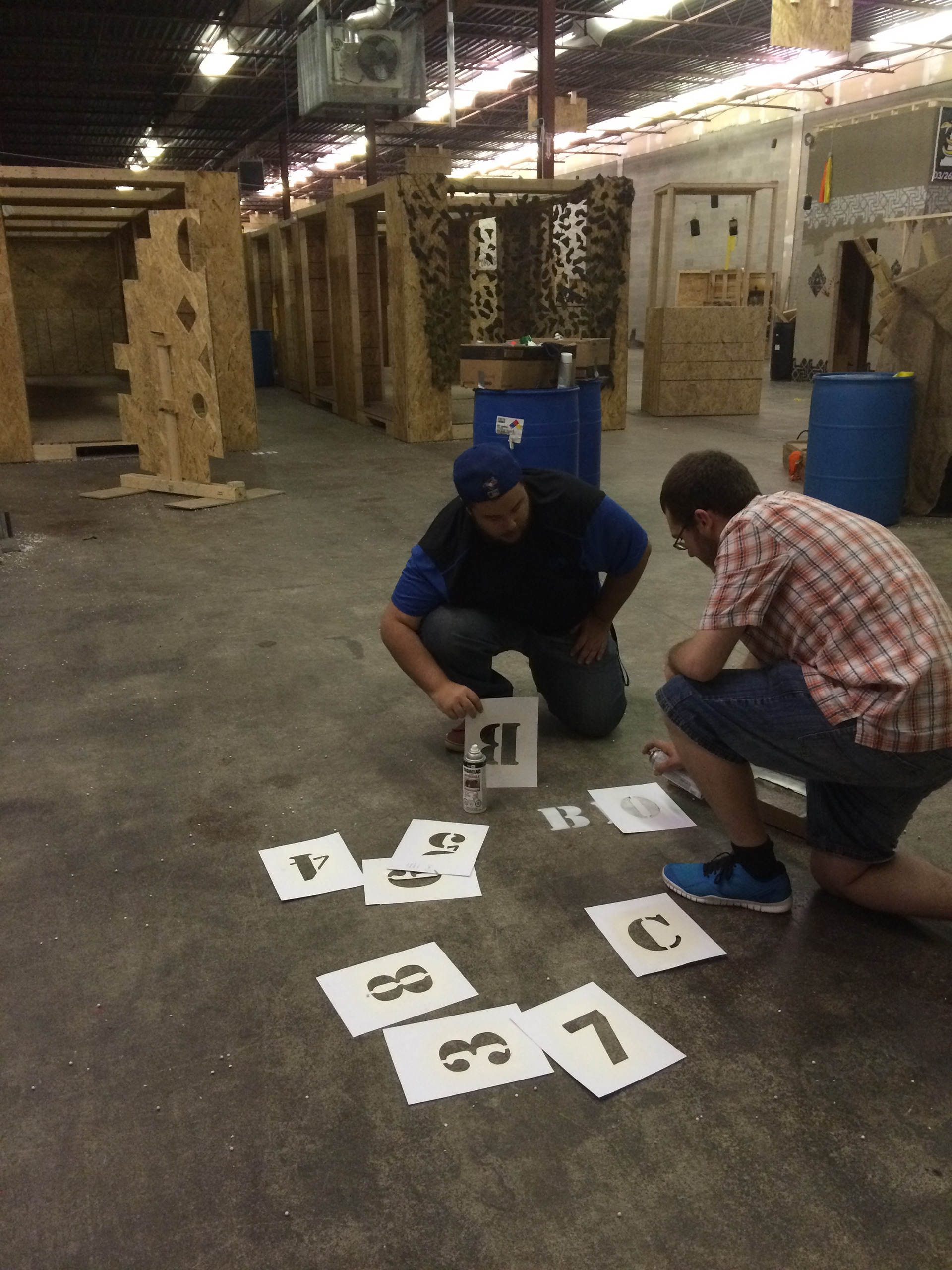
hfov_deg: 48.2
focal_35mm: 29
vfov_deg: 61.7
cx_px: 476
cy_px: 635
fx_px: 1063
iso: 320
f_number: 2.2
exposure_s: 1/30
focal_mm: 4.15
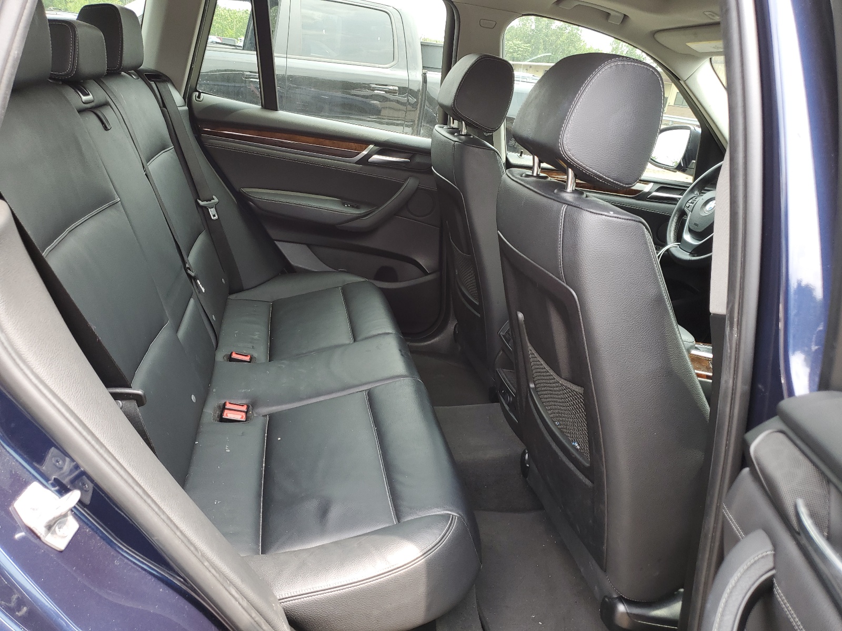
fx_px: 632
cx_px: 421
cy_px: 316
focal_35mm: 26
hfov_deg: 67.3
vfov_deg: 53.1
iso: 50
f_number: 1.5
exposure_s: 1/128
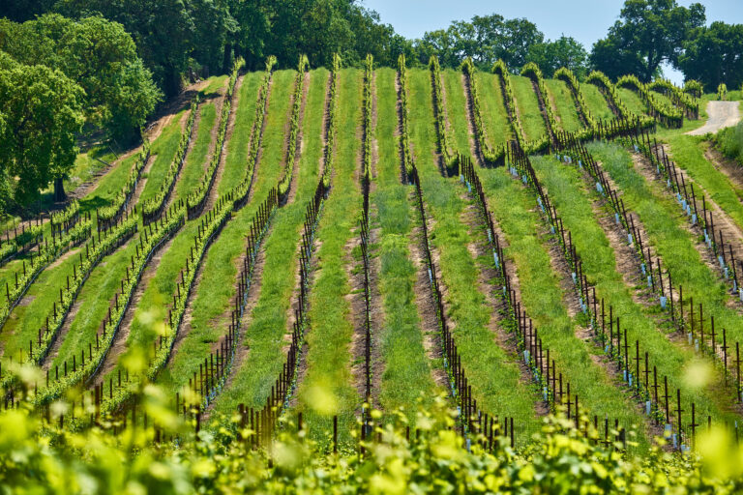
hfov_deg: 11.5
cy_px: 248
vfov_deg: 7.7
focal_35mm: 179
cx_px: 372
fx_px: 3694
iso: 200
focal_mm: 119.2
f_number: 6.4
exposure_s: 1/160
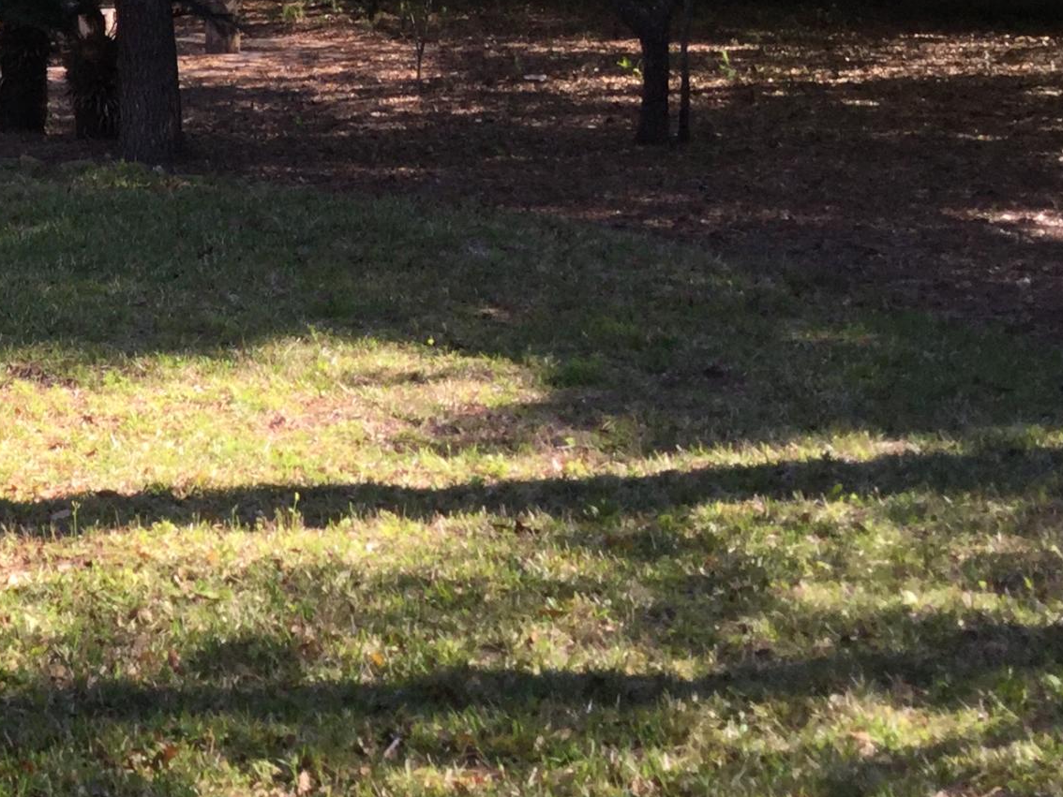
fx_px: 2519
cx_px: -226
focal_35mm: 82
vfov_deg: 17.9
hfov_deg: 22.0
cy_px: 175
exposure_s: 1/277
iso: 25
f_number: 2.4
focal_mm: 3.3
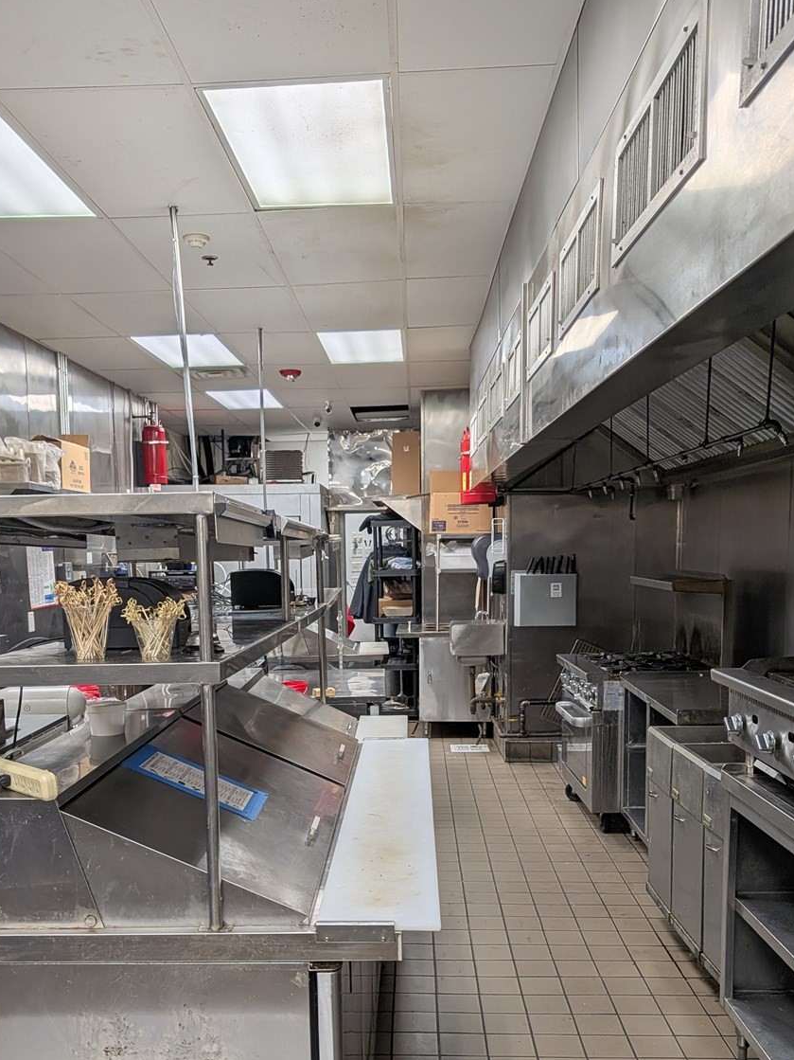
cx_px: 383
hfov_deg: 42.9
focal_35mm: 33
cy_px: 662
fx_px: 1009
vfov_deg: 54.7
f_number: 1.68
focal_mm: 6.9
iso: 15
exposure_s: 1/302
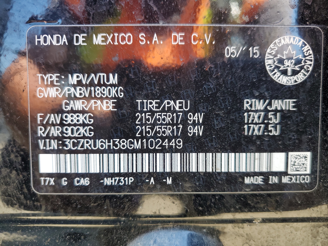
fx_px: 246
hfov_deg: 67.3
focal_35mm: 26
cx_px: 164
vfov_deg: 53.1
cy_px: 123
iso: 50
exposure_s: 1/123
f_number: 1.5
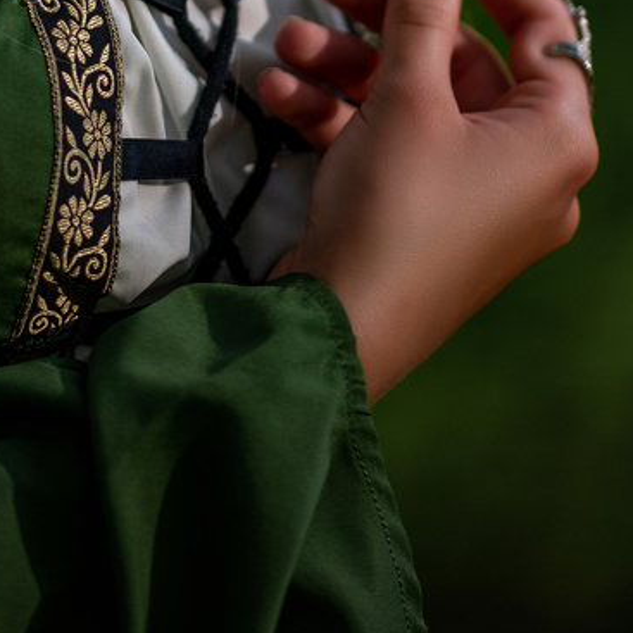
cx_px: 92
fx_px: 7055
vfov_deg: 5.1
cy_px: -445
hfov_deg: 5.1
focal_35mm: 341
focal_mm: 105
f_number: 1.4
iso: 100
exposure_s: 1/250
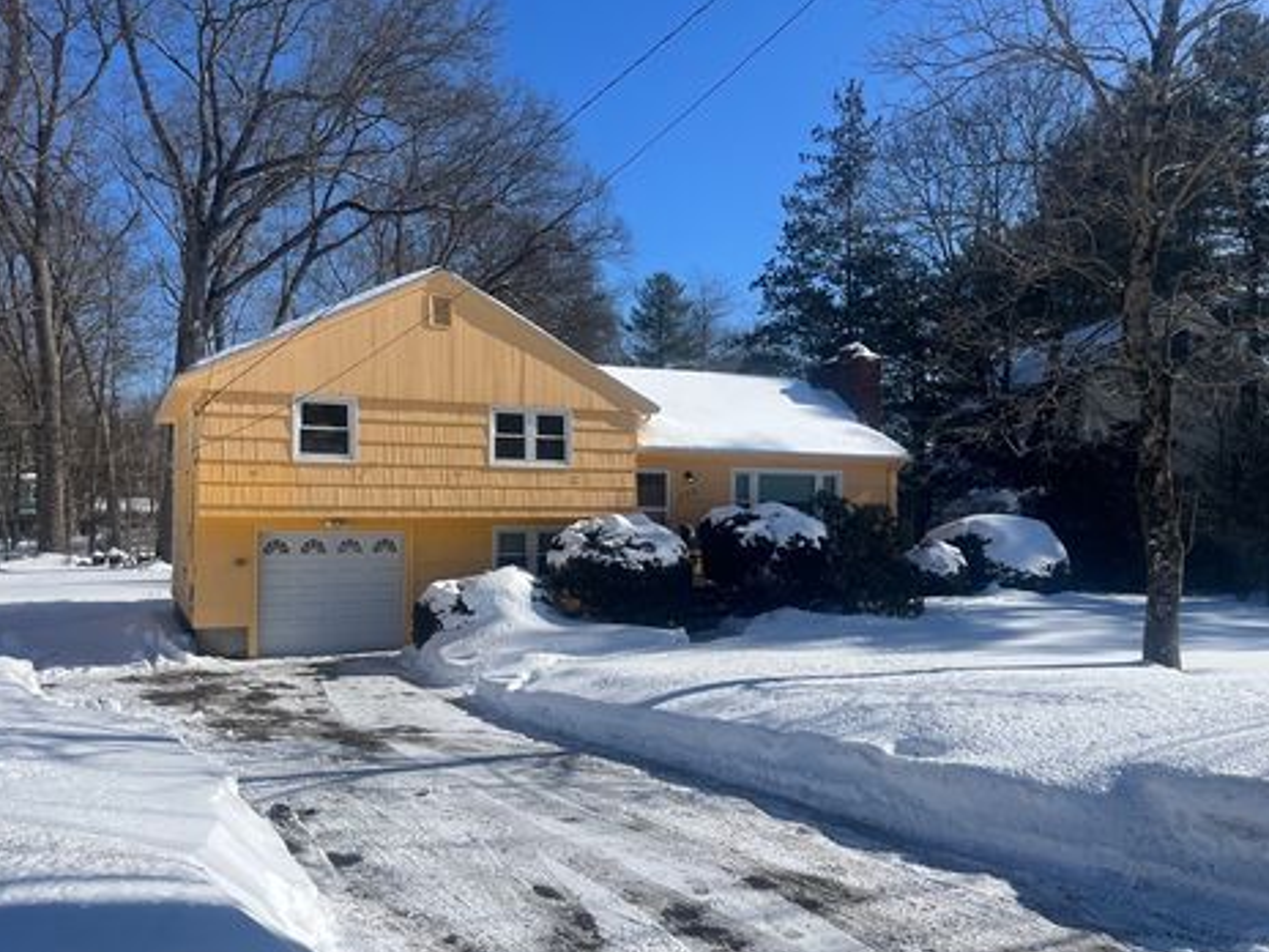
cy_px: 502
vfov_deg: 49.7
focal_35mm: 28
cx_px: 607
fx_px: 1026
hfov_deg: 63.4
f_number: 1.6
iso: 50
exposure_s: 1/7353
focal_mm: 5.1
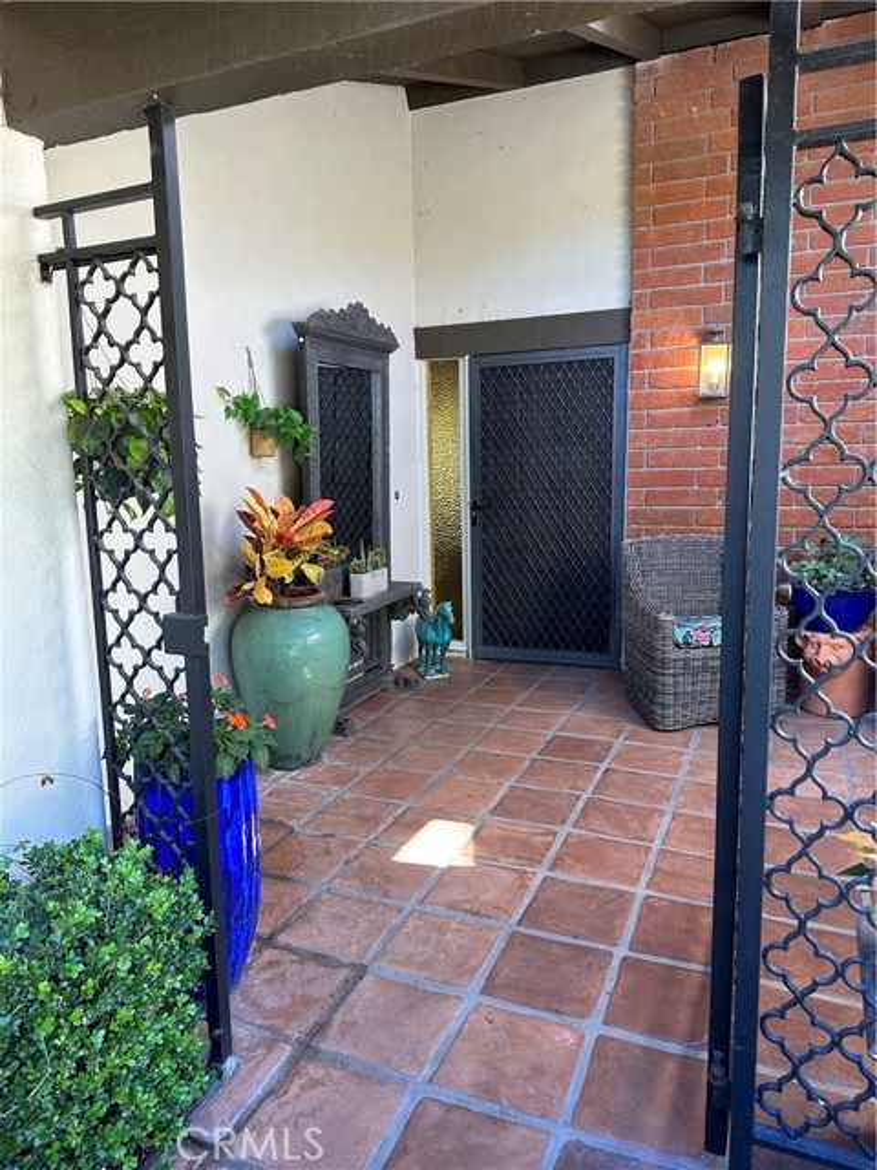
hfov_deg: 56.8
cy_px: 585
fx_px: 811
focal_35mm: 24
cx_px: 438
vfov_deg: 71.6
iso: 80
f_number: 1.78
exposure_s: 1/120
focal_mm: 6.86
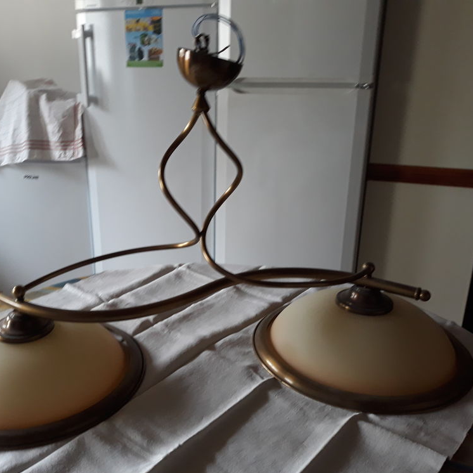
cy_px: 237
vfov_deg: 51.1
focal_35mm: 32
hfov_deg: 50.6
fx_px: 495
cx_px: 179
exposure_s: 1/50
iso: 160
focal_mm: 3.71
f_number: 1.7
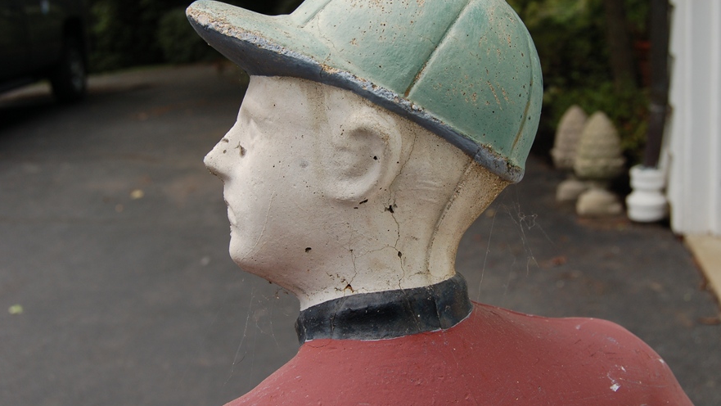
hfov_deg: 45.5
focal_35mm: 45
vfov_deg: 26.5
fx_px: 860
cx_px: 363
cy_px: 165
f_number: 6.3
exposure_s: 1/160
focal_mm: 28
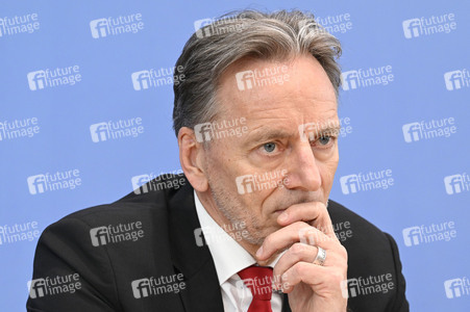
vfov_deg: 10.5
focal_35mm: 130
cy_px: 156
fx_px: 1696
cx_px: 235
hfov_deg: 15.8
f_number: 7.1
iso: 5000
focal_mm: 130
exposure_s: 1/500
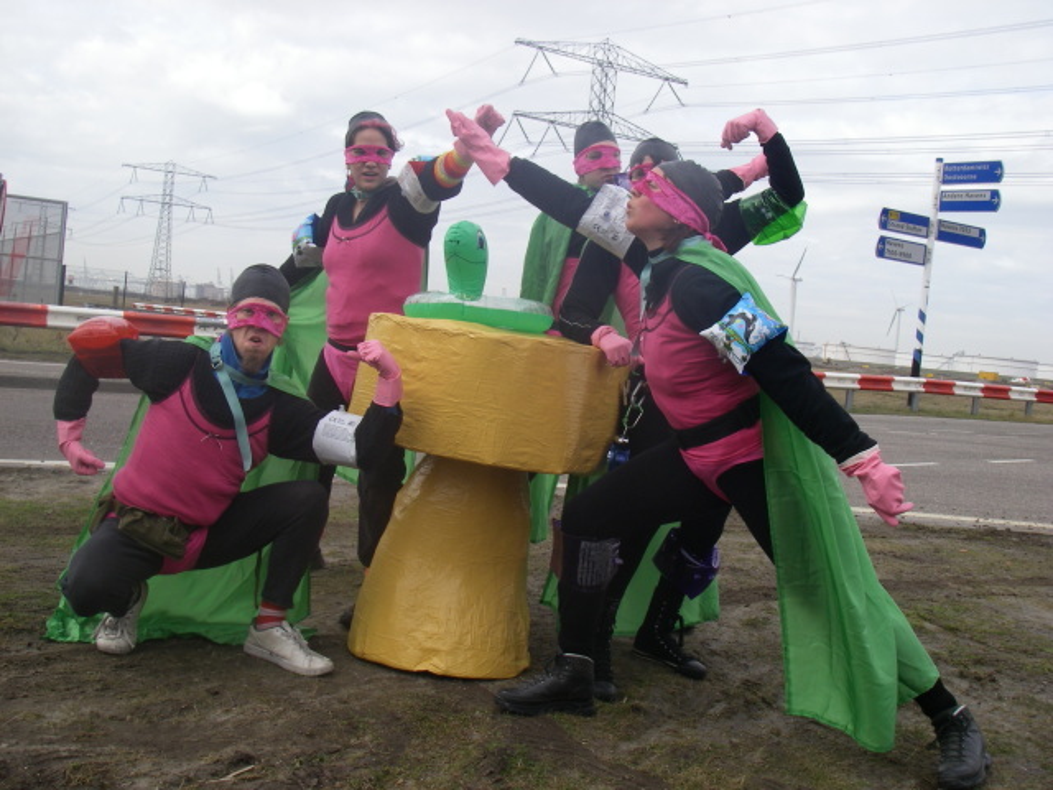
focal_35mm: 38
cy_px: 395
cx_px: 526
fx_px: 1156
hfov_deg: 49.0
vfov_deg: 37.7
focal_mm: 6.3
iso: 64
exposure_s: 1/100
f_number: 6.6
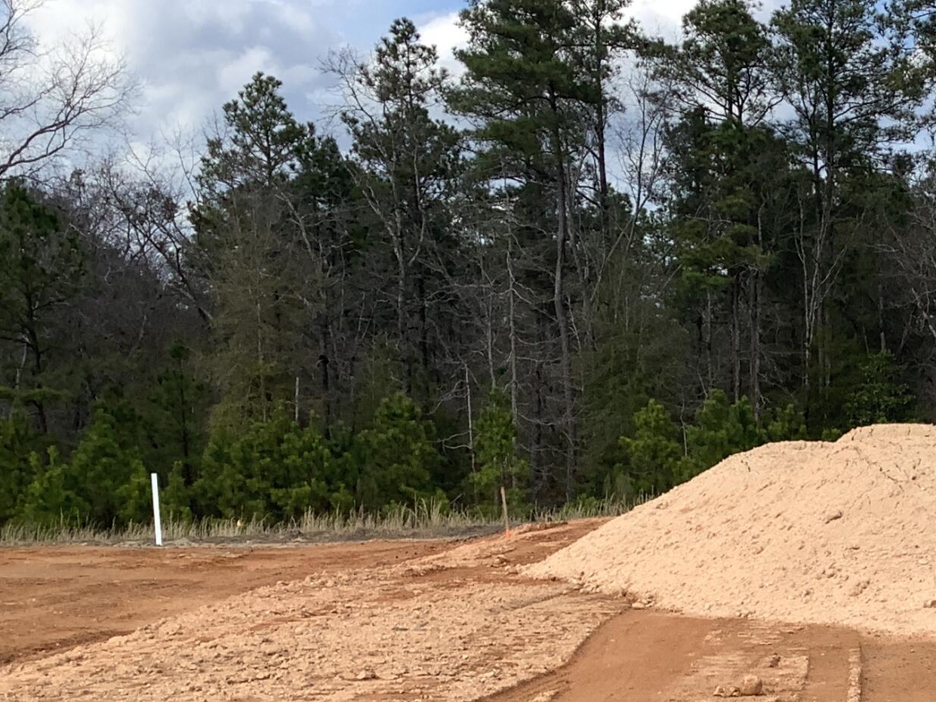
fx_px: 2028
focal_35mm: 75
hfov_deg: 24.5
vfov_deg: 19.1
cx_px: 989
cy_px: 694
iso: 25
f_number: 2.4
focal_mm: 3.3
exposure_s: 1/886
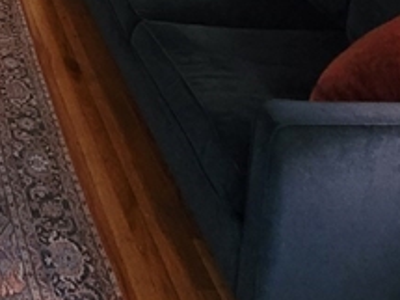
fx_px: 716
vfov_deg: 18.1
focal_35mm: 62
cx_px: -93
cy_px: -259
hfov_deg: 27.1
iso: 320
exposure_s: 1/30
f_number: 2.2
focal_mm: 1.74
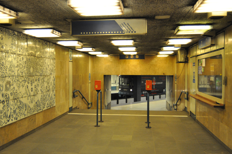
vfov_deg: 34.9
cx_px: 108
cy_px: 78
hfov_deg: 50.7
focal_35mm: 38
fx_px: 245
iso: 800
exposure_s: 1/40
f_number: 3.2
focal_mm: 22
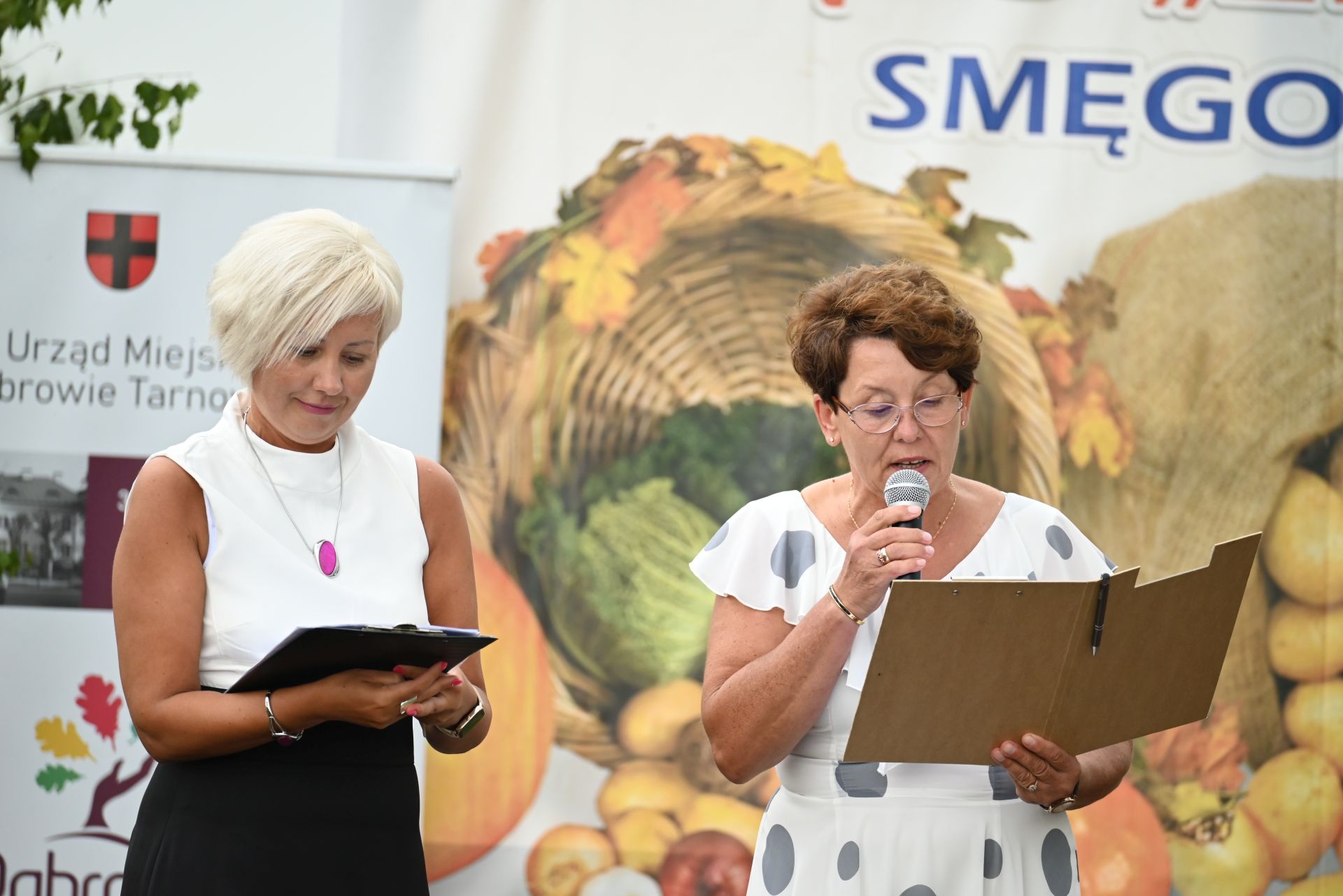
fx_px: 9703
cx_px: 672
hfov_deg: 7.9
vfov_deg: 5.3
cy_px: 448
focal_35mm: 260
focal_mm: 260
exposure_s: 1/250
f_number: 5.6
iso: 1100
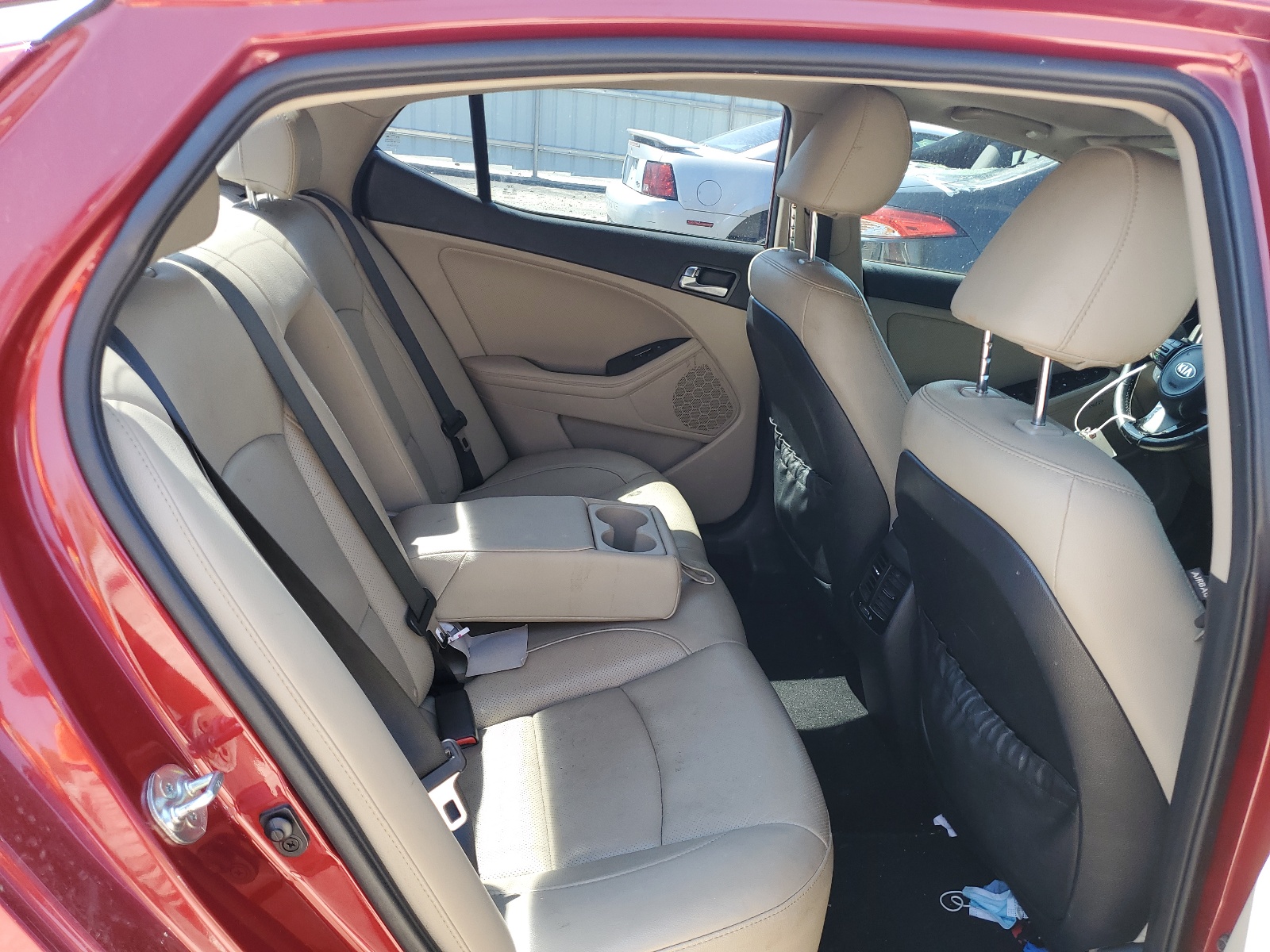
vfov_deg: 53.1
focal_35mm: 26
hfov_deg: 67.3
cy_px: 476
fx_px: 954
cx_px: 635
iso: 50
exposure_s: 1/200
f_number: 1.5
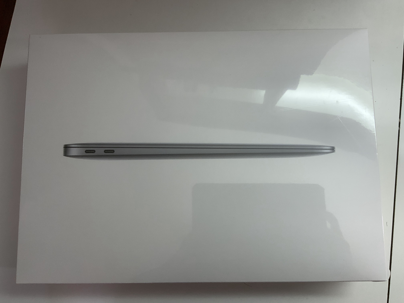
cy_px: 152
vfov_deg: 48.2
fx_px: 338
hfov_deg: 61.7
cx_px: 202
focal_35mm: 29
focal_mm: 3
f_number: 1.8
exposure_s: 1/50
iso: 80
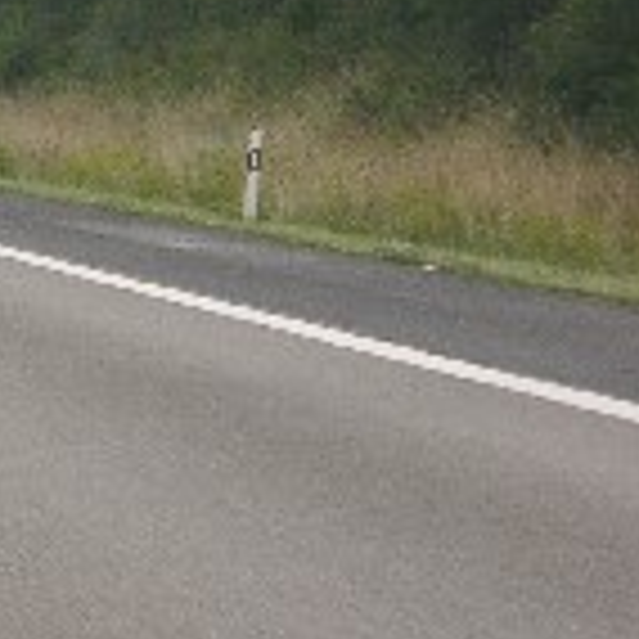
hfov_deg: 5.4
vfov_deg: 5.4
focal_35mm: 321
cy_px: -306
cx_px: -628
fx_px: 6704
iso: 50
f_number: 5.6
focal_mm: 22.3
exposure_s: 1/200
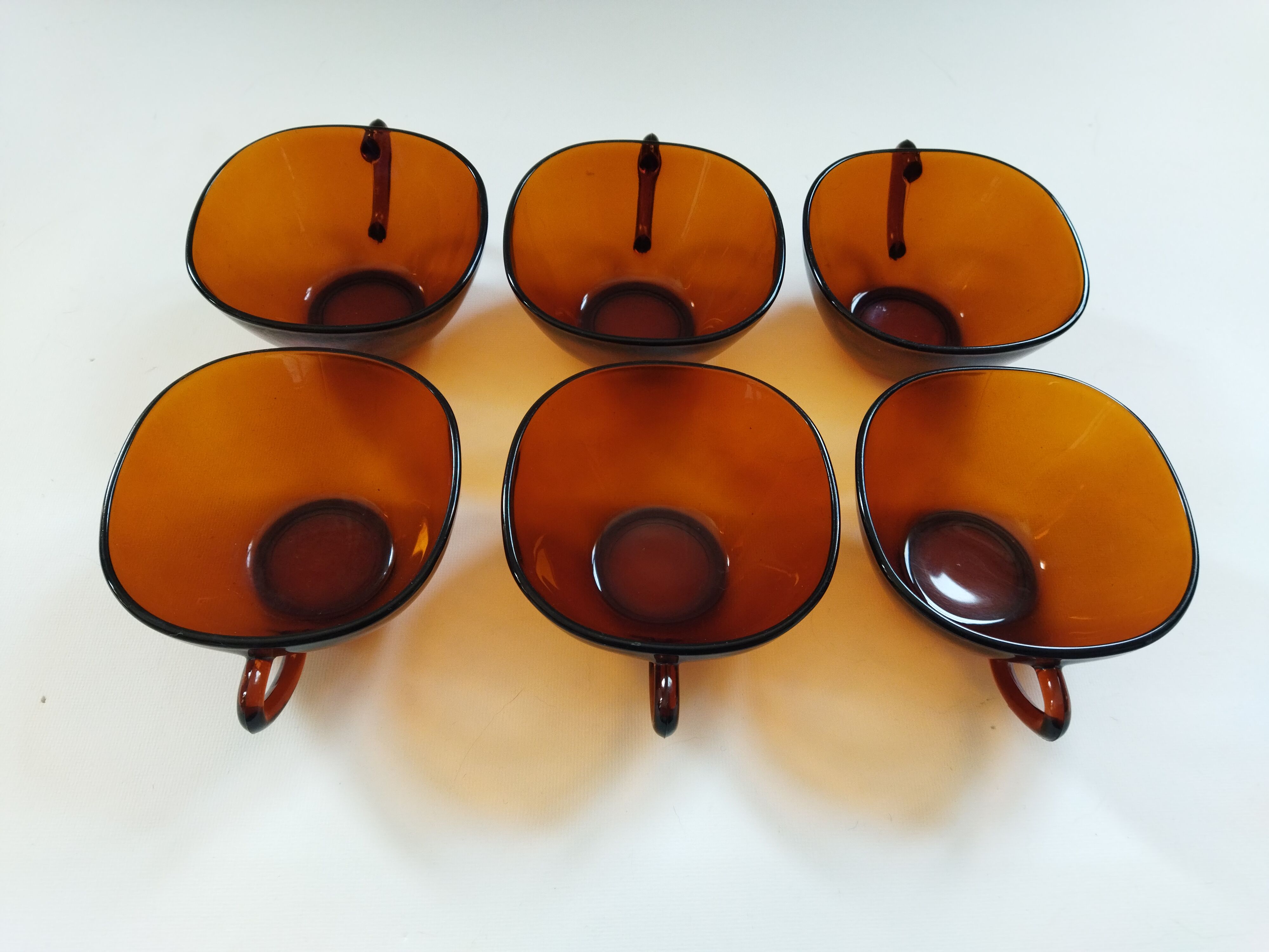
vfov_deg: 51.4
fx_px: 990
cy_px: 476
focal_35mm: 27
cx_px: 634
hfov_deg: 65.3
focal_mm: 4.71
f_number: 1.79
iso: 197
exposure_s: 1/100
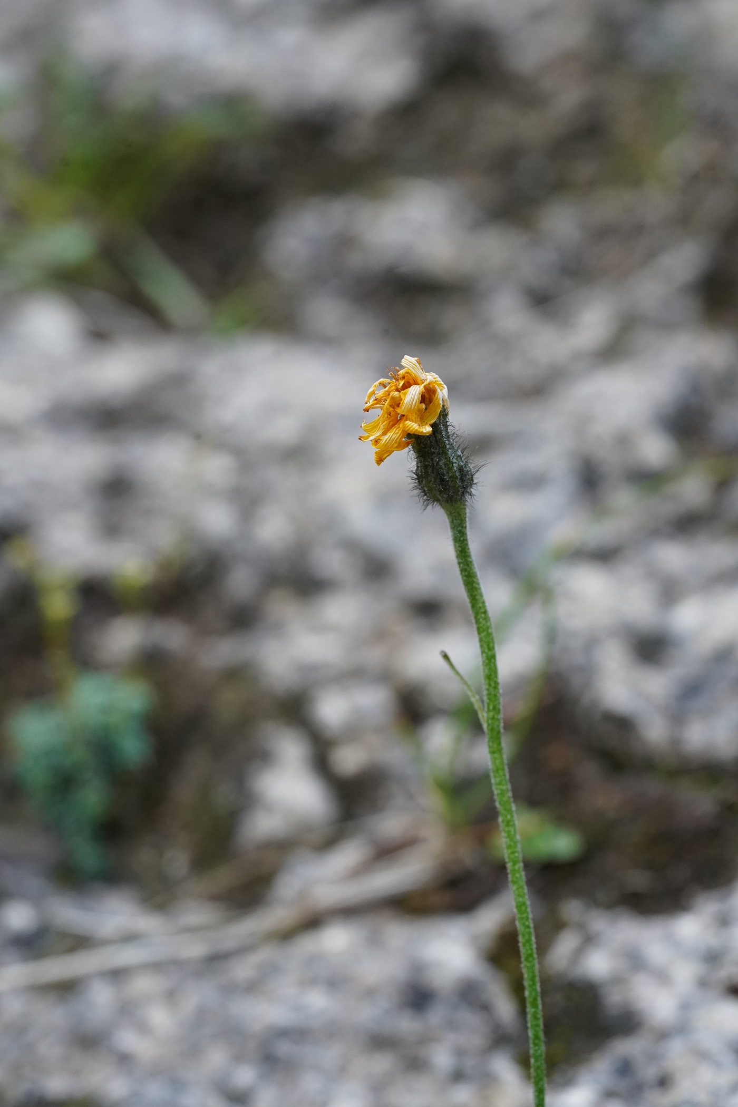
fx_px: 2767
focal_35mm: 90
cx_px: 369
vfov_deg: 22.6
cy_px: 554
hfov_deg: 15.2
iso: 3200
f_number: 8
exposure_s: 1/320
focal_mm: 90
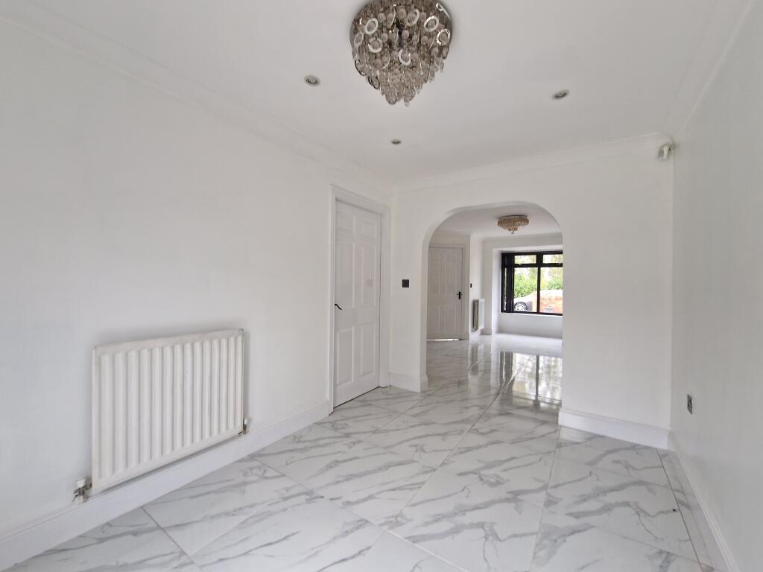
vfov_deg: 89.9
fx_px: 287
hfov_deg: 106.2
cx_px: 382
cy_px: 286
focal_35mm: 13
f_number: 2.2
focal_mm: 2.2
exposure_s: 1/50
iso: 80
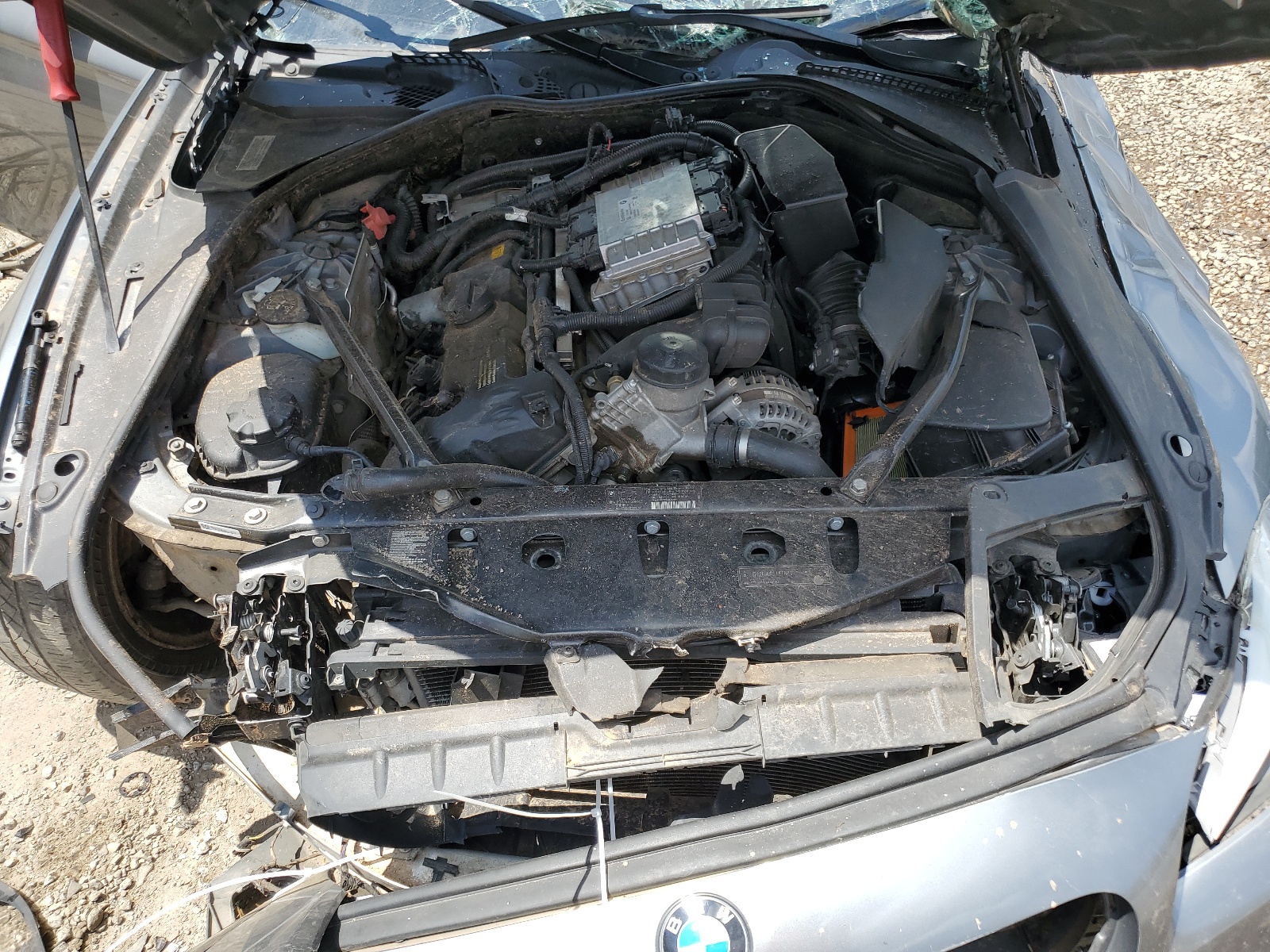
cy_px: 476
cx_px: 635
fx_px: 954
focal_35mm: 26
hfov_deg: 67.3
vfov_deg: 53.1
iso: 50
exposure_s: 1/1111
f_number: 1.5
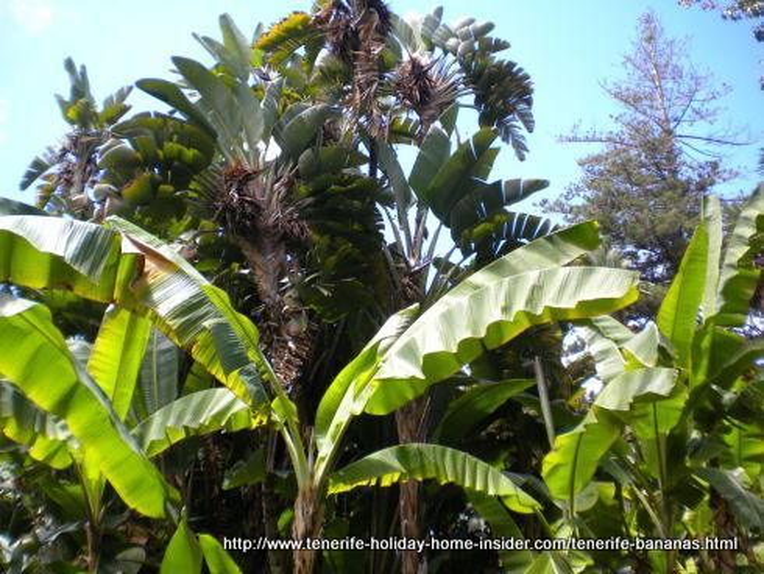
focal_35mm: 35
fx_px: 773
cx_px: 382
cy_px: 287
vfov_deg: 40.7
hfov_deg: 52.6
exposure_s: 1/140
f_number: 4.6
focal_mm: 6.3
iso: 80
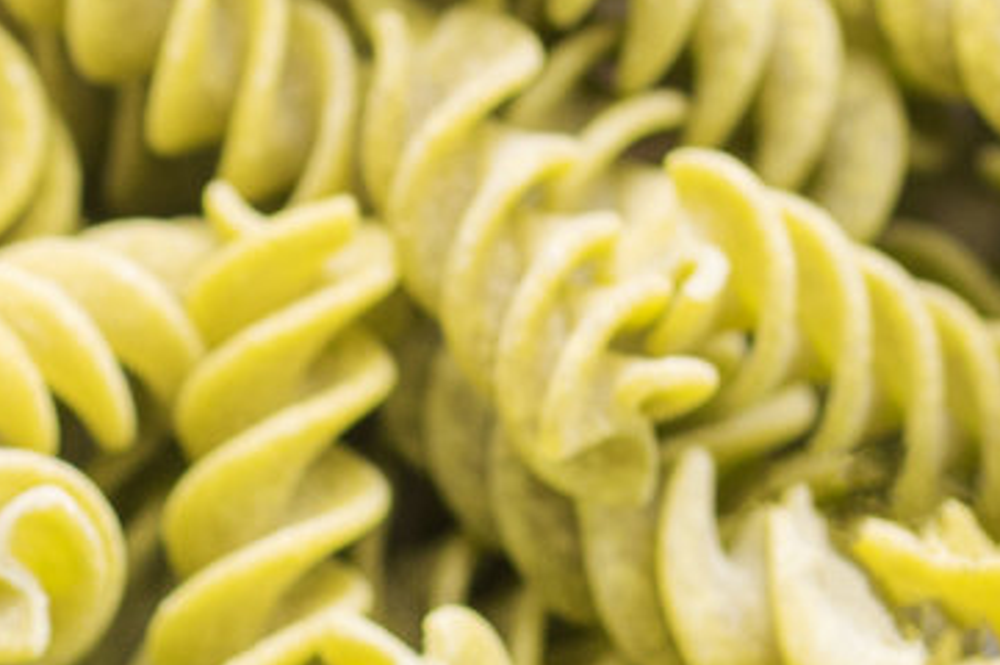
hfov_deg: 4.4
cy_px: 1043
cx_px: -654
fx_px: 12932
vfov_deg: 2.9
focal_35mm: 466
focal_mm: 105
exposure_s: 1/20
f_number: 8
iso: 200
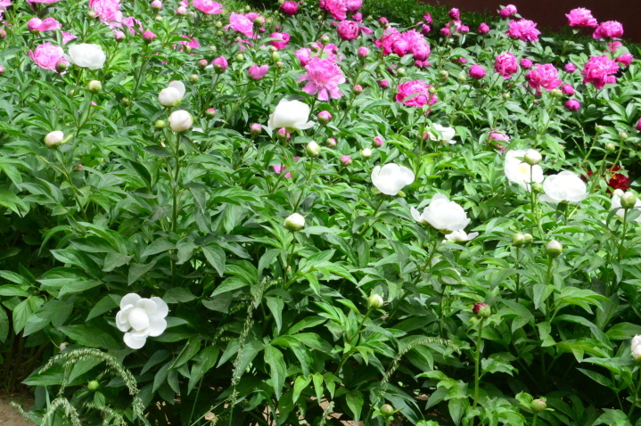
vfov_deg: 14.5
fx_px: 1672
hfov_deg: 21.6
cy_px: 162
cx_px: 232
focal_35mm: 94
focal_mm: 44
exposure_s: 1/250
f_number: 20
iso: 1600
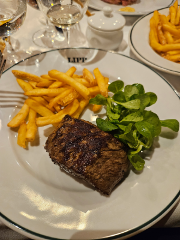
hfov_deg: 58.9
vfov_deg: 73.9
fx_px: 159
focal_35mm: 23
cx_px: 90
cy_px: 120
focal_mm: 5.4
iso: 640
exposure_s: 1/100
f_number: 1.8
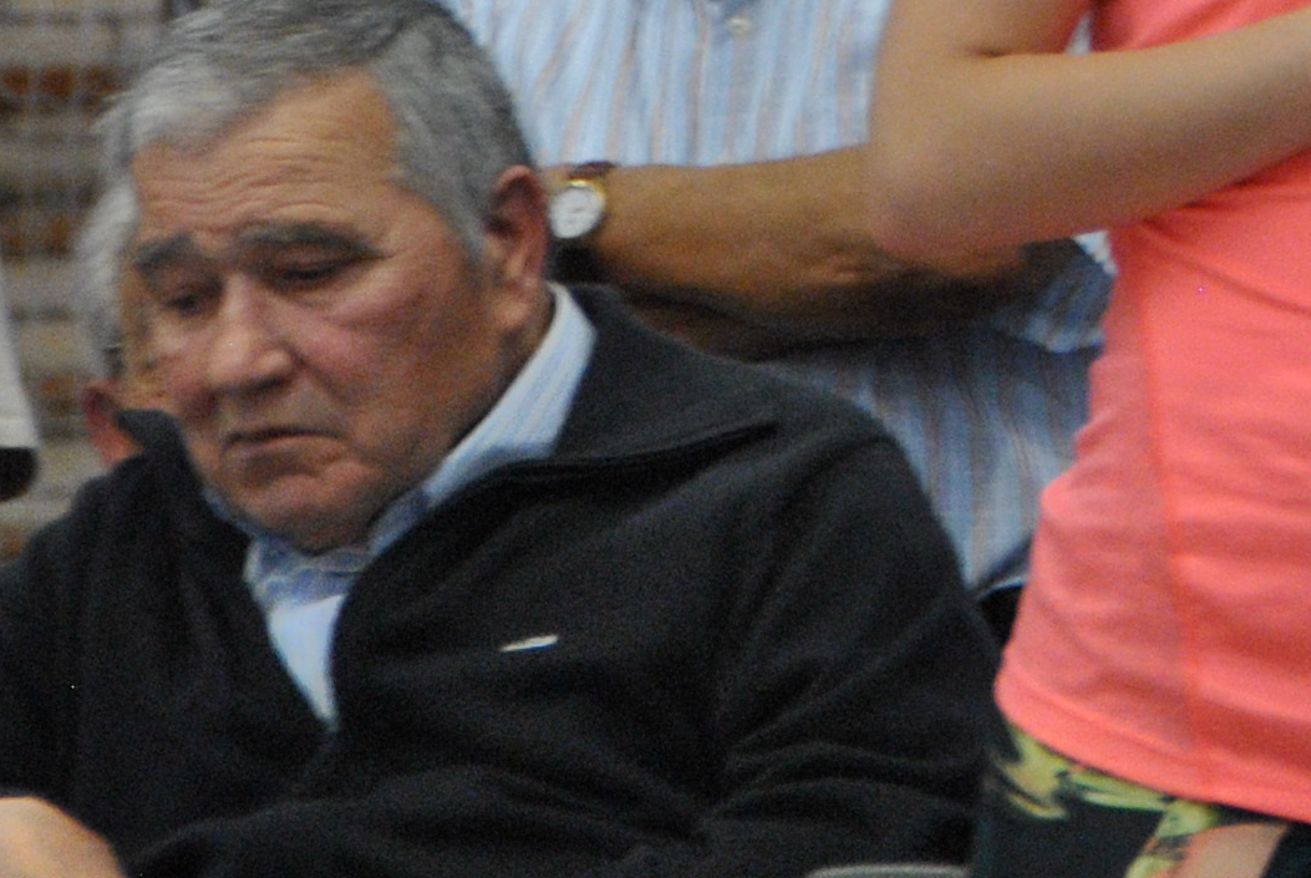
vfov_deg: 2.0
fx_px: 24539
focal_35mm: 673
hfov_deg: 3.1
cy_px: -198
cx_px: 1759
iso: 800
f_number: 5.6
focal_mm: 122
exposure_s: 1/80
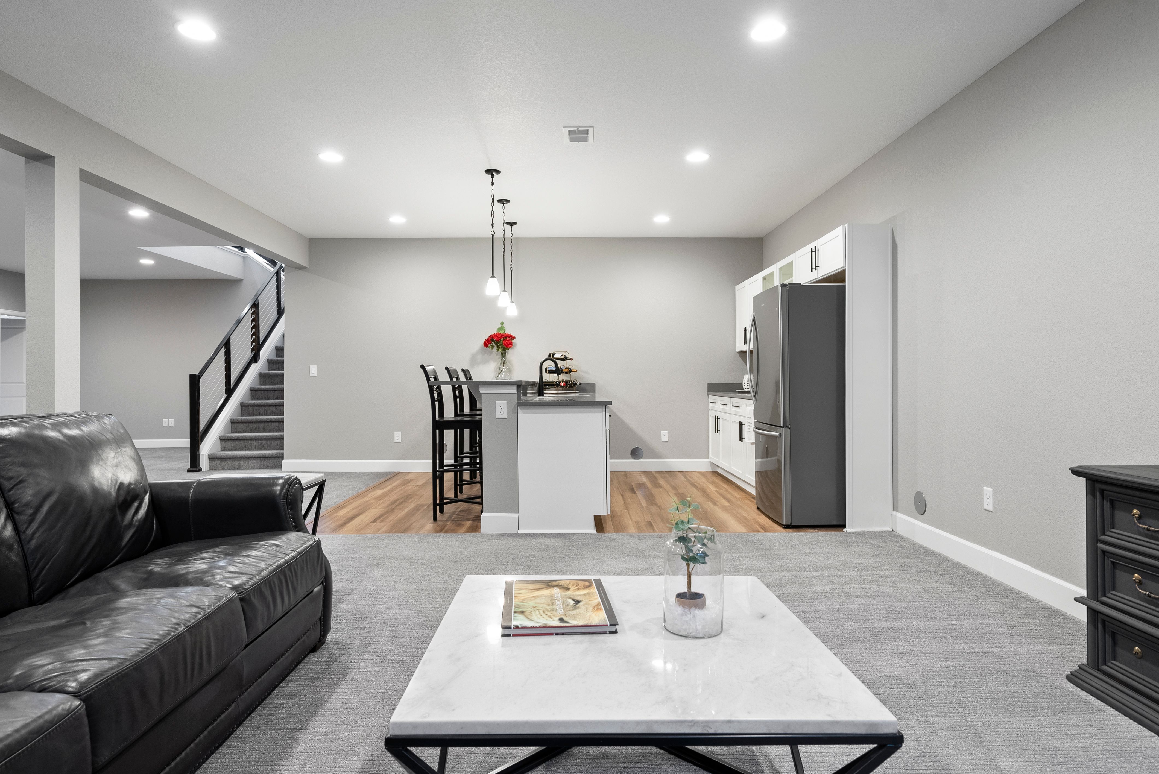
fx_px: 676
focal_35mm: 21
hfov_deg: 81.2
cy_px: 387
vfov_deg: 59.6
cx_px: 580
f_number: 8
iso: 640
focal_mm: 21
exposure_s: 1/2.5
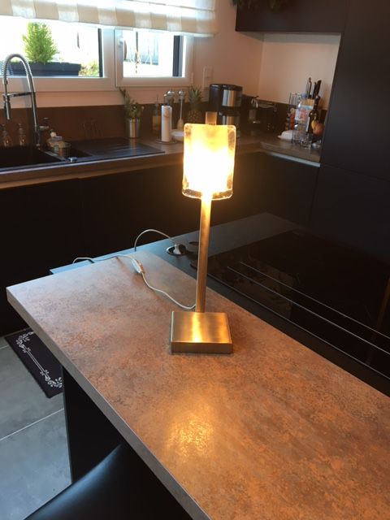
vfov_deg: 61.7
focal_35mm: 29
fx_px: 436
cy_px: 260
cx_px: 195
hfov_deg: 48.2
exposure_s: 1/33
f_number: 2.2
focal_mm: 4.15
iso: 64
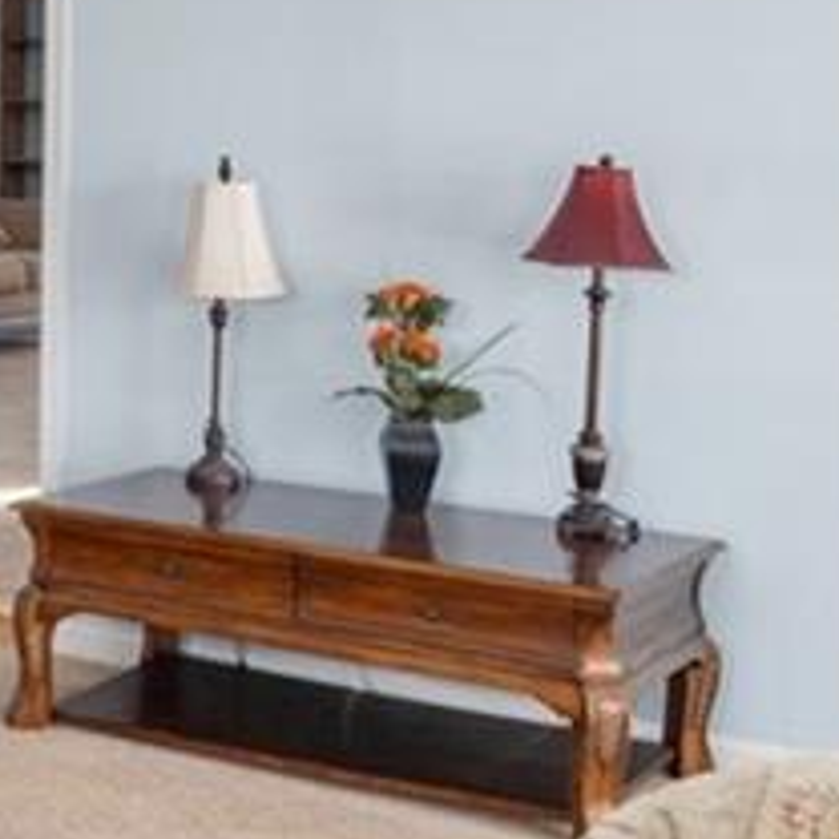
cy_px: 153
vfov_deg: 20.2
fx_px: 2331
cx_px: -524
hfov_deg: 17.6
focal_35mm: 85
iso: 500
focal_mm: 13
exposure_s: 1/20
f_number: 8
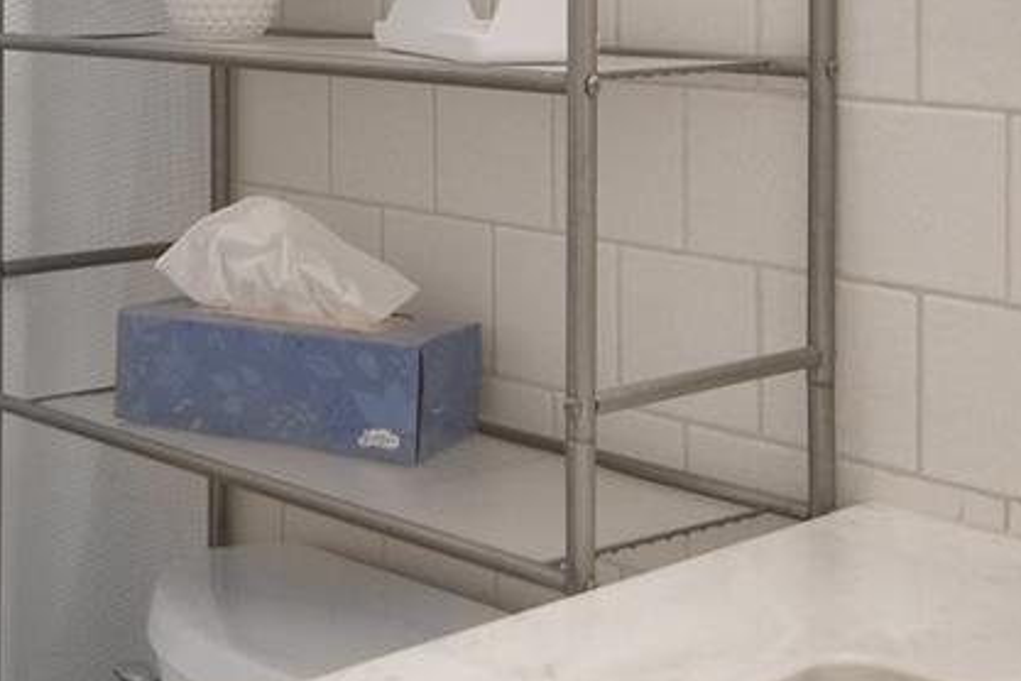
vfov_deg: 18.8
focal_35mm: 69
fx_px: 1957
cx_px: 130
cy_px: -109
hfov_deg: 28.3
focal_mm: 12
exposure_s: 1/50
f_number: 2.8
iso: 100
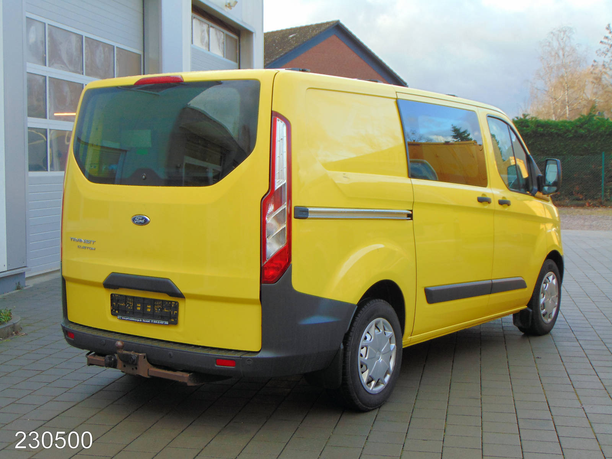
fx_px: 884
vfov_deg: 29.1
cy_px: 230
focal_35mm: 50
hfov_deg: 38.2
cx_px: 306
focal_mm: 9
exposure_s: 1/50
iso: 80
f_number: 3.5
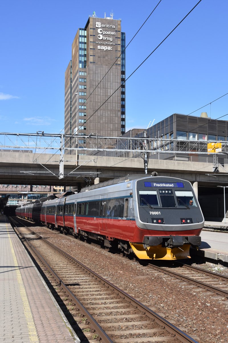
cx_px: 114
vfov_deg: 41.1
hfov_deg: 28.1
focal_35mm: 48
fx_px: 456
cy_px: 172
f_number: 8
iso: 250
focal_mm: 32
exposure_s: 1/500
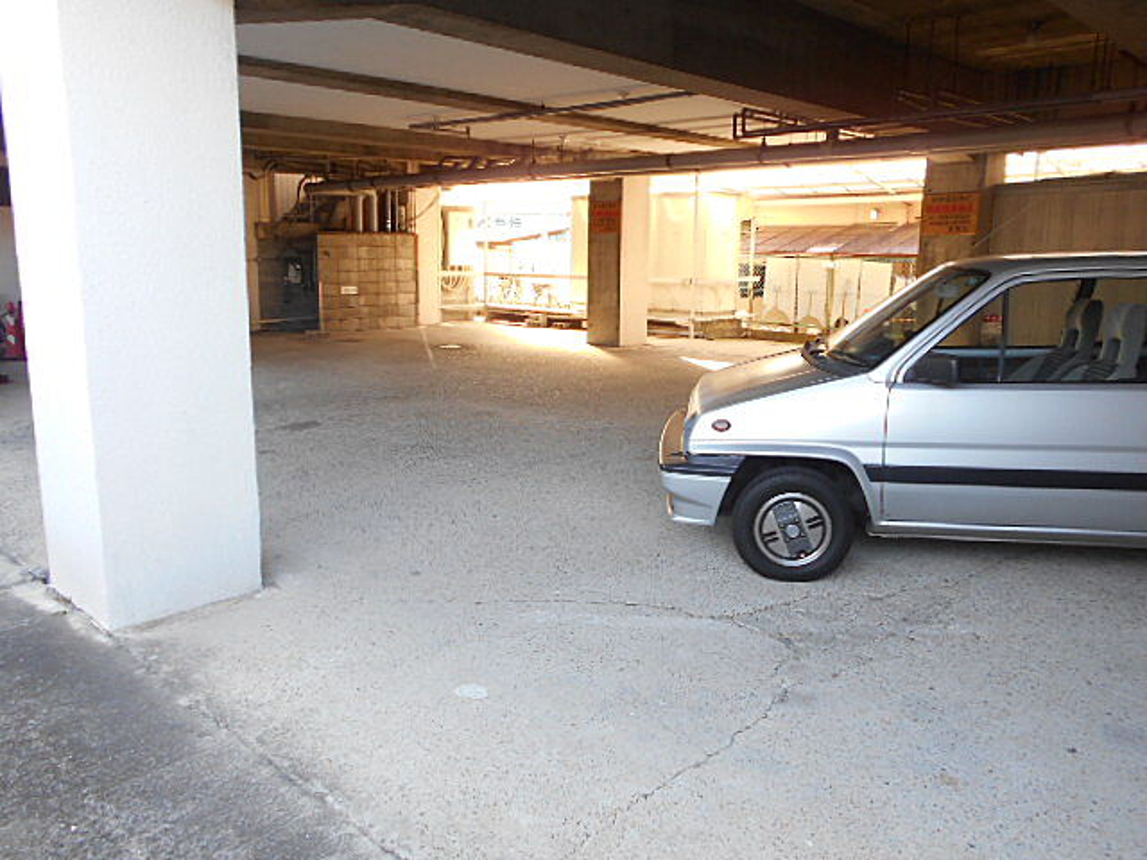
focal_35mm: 26
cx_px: 574
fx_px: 862
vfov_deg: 53.1
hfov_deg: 67.3
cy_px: 430
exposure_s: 1/30
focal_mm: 4.6
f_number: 3.2
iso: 80
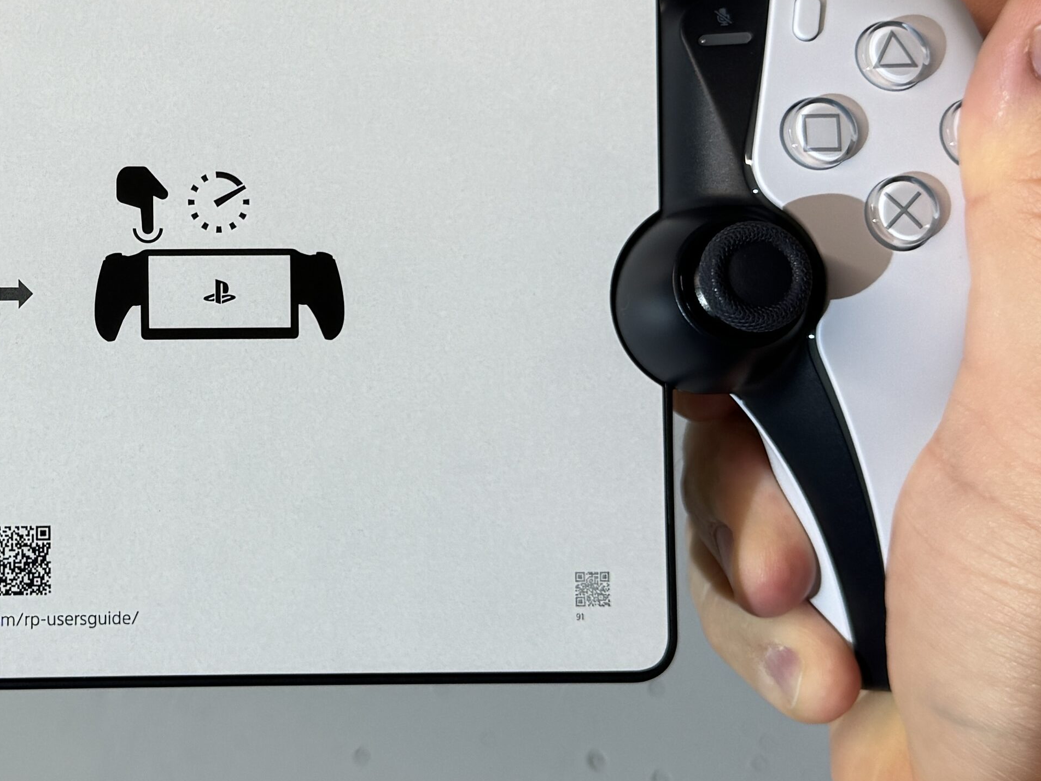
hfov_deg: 26.3
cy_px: 283
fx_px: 2165
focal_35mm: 72
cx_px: 139
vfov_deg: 20.4
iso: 50
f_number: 1.78
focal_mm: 6.86
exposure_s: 1/103
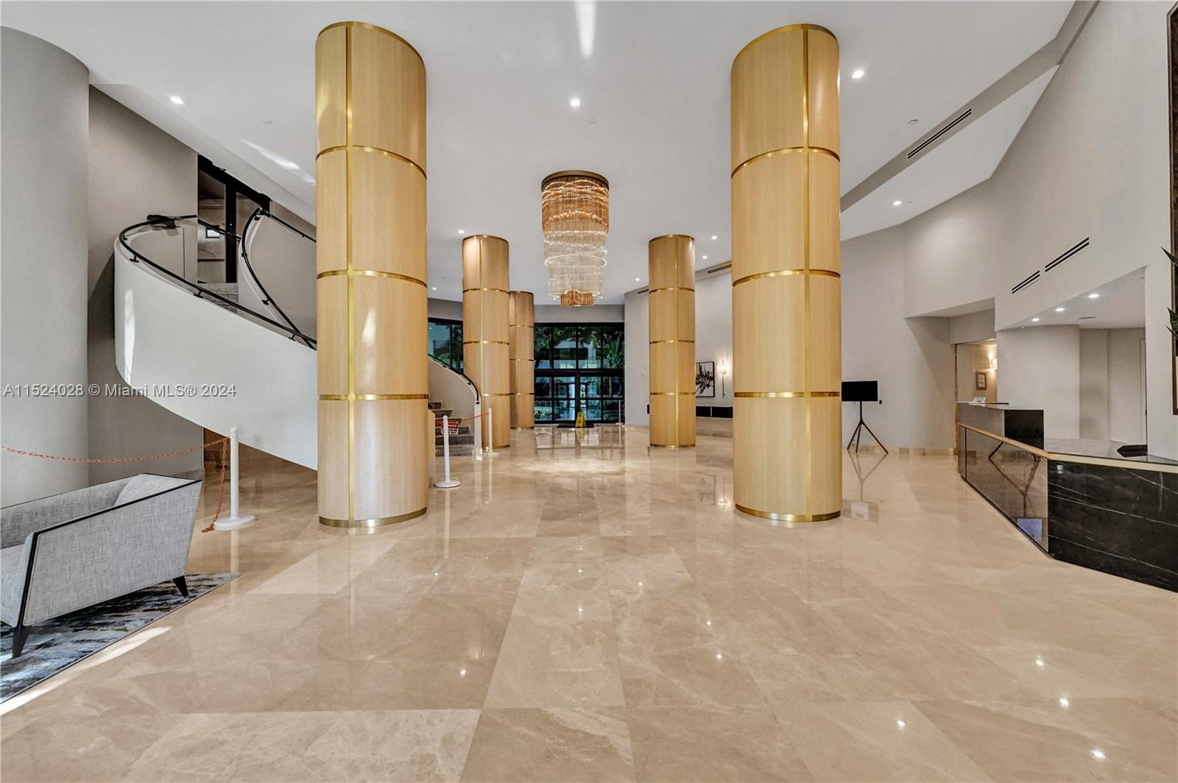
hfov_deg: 104.3
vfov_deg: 81.1
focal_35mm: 14
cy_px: 392
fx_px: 458
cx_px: 589
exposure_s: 1/400
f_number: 4.5
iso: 1250
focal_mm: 14
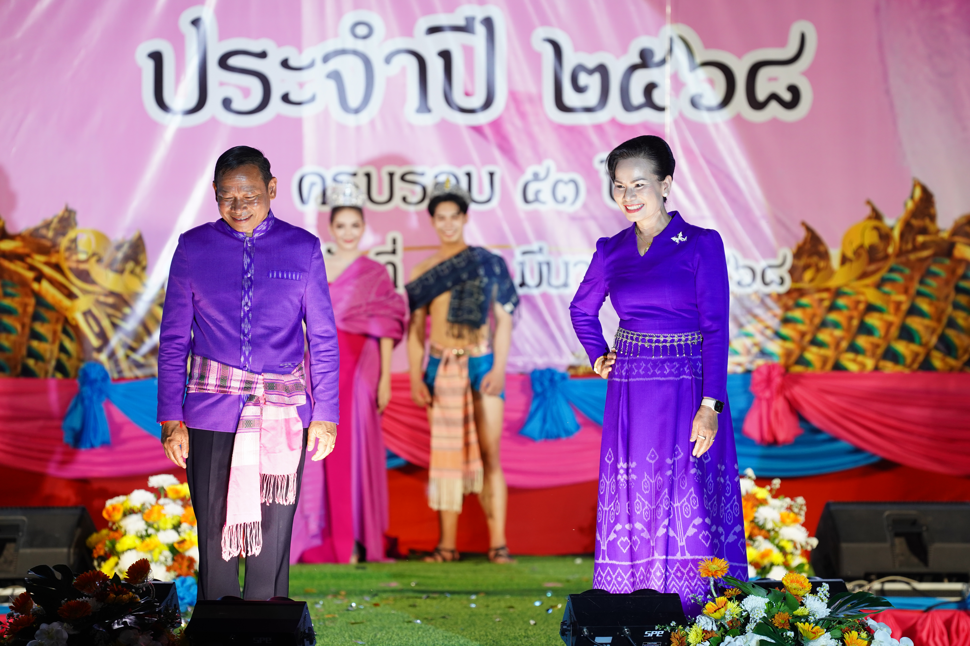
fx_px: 5388
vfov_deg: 6.9
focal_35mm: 200
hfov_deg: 10.3
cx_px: 485
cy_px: 323
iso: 1000
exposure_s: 1/200
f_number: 4.5
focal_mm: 200
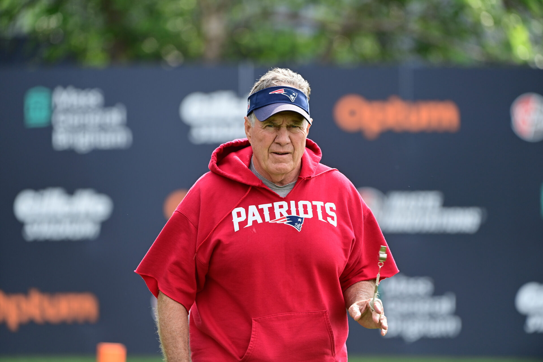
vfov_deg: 4.2
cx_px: 272
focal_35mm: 330
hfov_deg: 6.2
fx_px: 4977
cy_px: 181
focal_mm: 330
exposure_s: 1/1000
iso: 450
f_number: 4.5
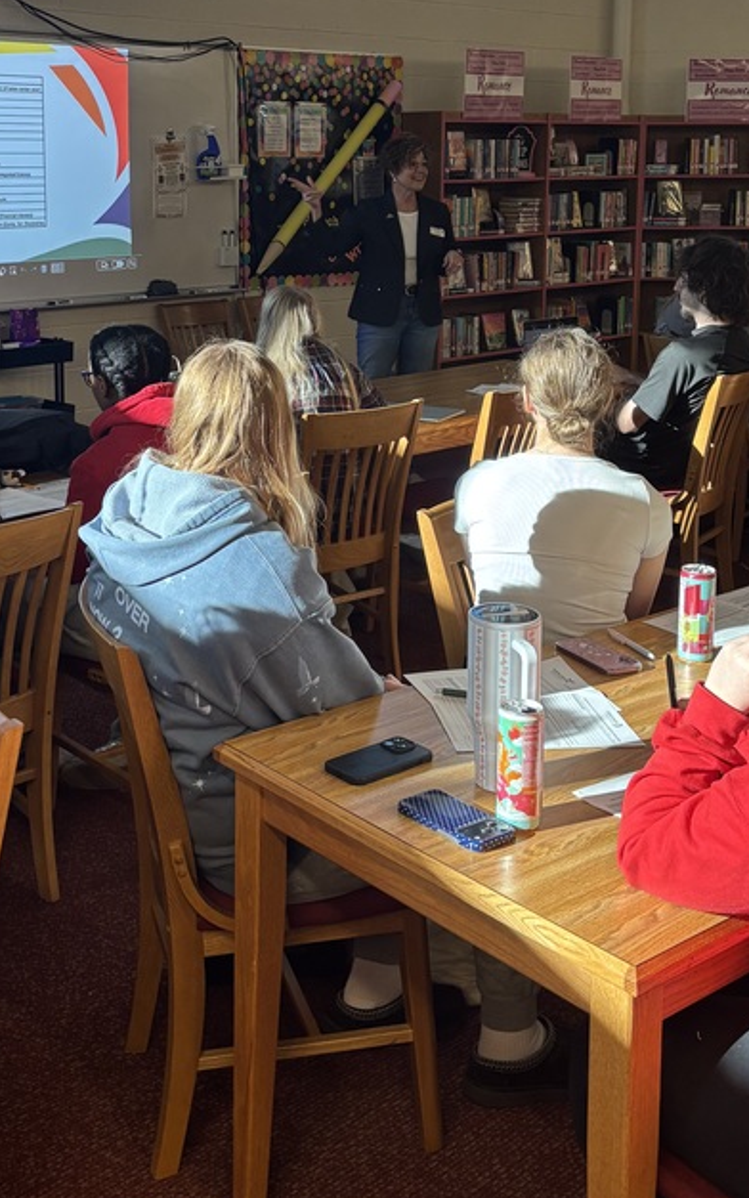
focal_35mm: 45
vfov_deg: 43.3
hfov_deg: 28.5
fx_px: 1469
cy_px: 340
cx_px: 269
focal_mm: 5.96
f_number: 1.6
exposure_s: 1/120
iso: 100
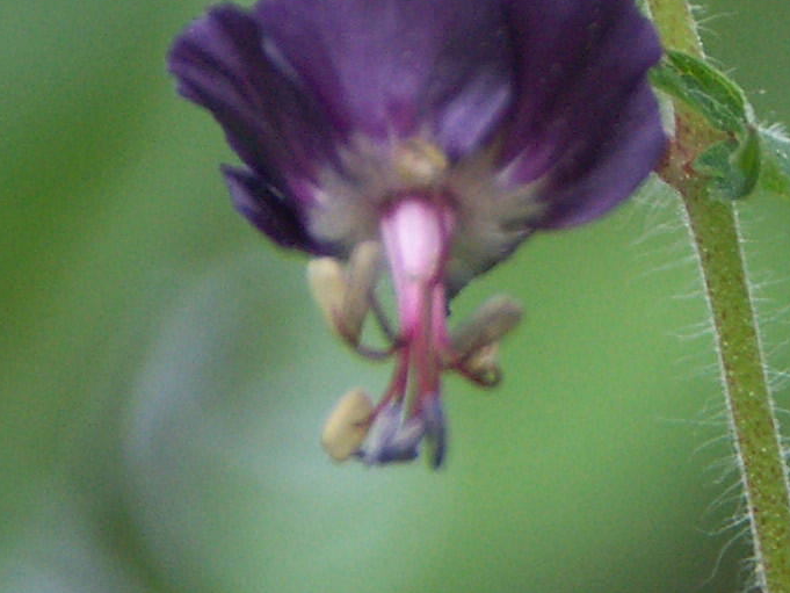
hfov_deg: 2.6
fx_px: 17165
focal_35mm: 752
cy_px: 326
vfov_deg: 2.0
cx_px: 814
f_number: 3.5
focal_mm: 50.69
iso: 125
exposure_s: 1/200
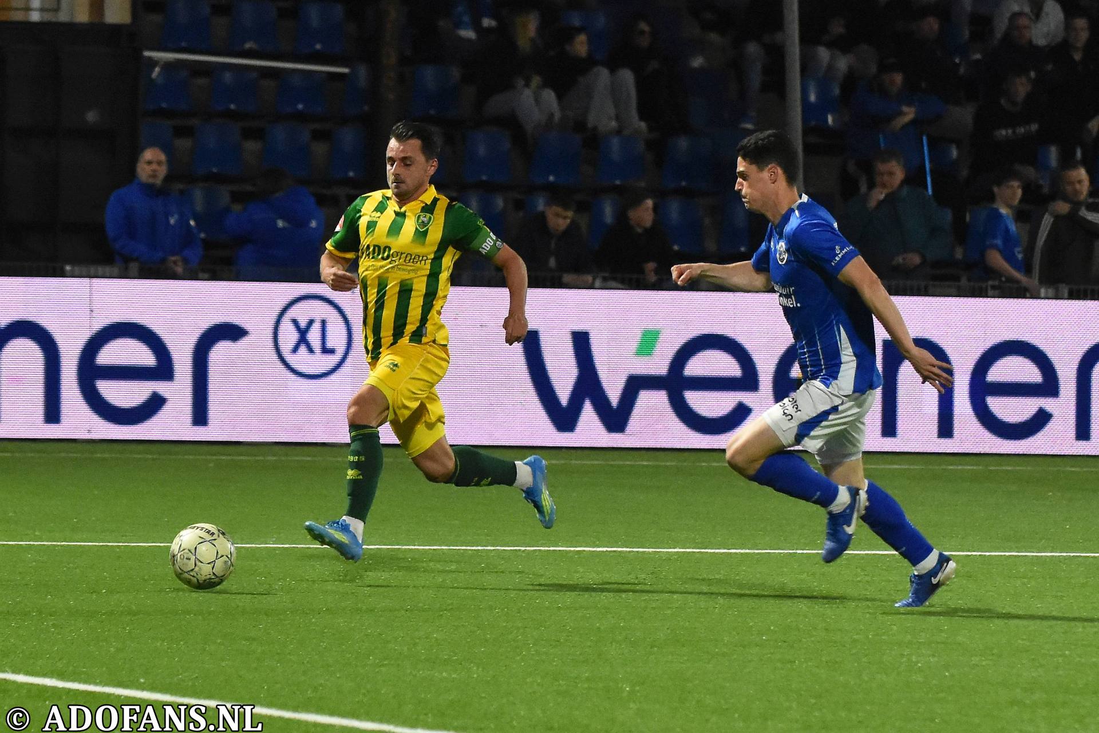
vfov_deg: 8.7
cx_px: 550
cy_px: 366
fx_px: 4808
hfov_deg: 13.0
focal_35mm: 158
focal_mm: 105
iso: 3200
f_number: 2.8
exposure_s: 1/800
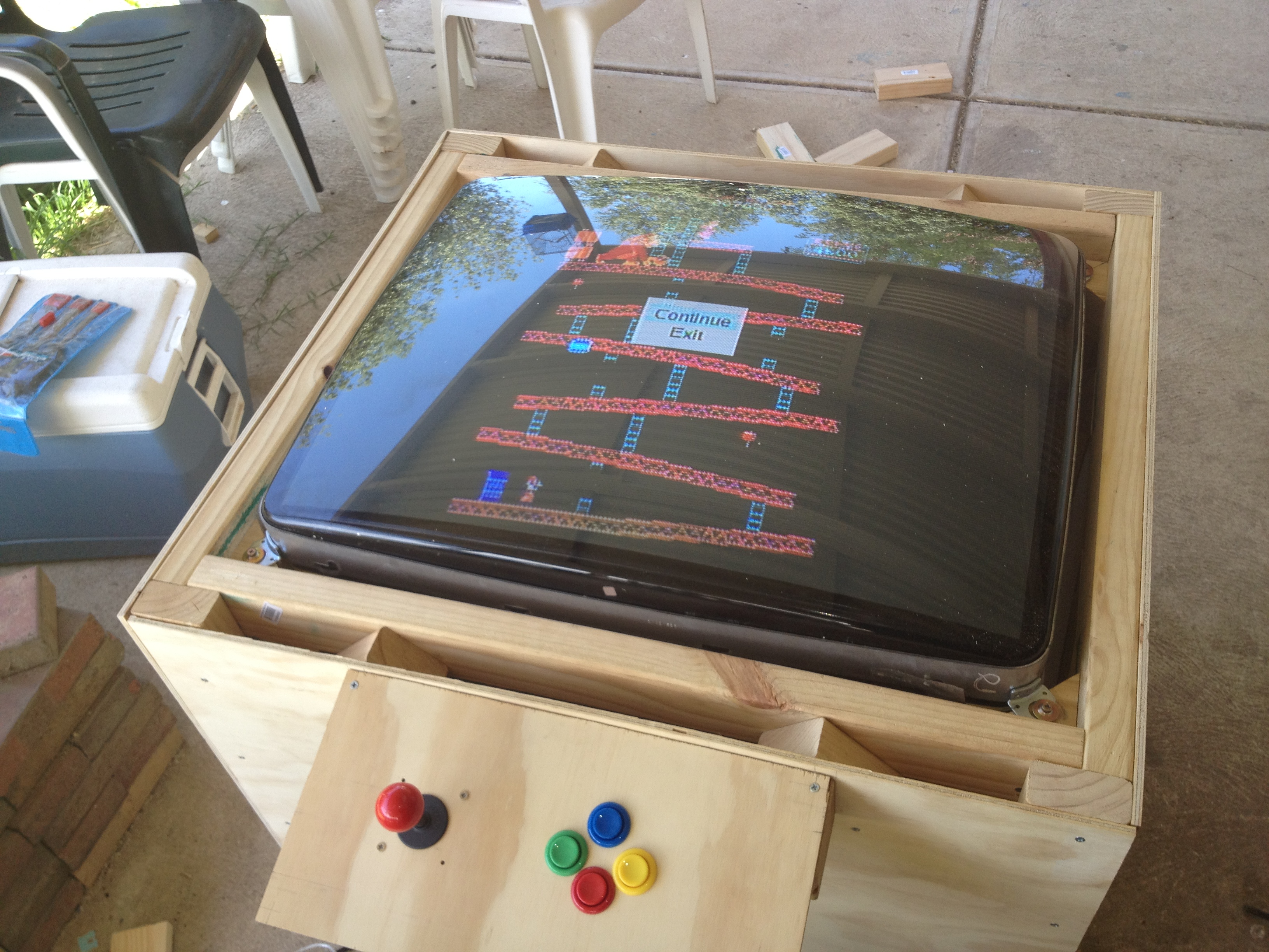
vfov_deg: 40.7
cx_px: 634
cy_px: 476
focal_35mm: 35
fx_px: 1283
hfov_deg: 52.6
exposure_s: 1/126
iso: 64
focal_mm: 4.28
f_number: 2.4
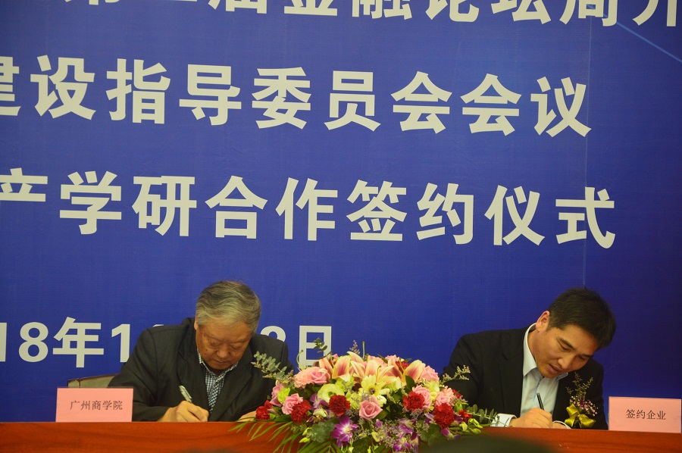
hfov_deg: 14.9
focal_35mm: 138
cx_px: 341
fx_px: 2611
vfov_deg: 9.9
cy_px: 226
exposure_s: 1/15
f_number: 5.6
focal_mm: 92
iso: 800
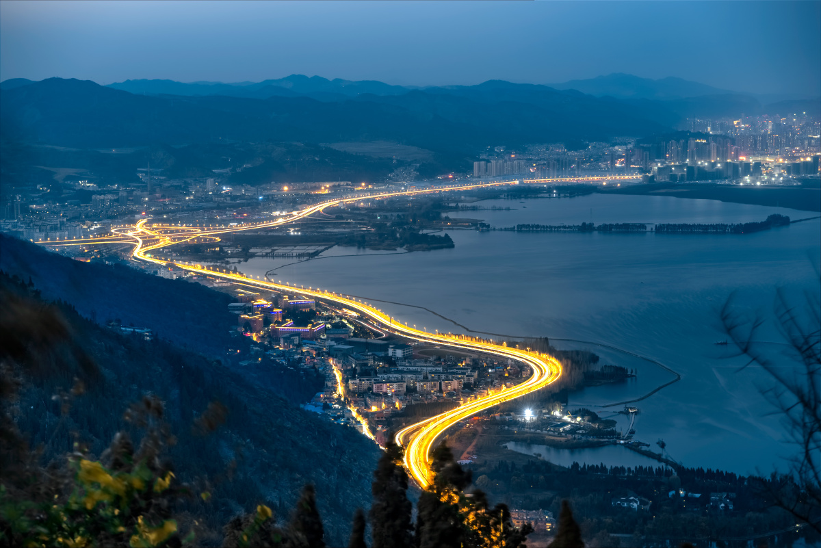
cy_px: 274
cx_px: 410
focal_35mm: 70
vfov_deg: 19.5
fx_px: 1597
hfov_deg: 28.8
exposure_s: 10
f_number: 8
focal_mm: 70
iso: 50
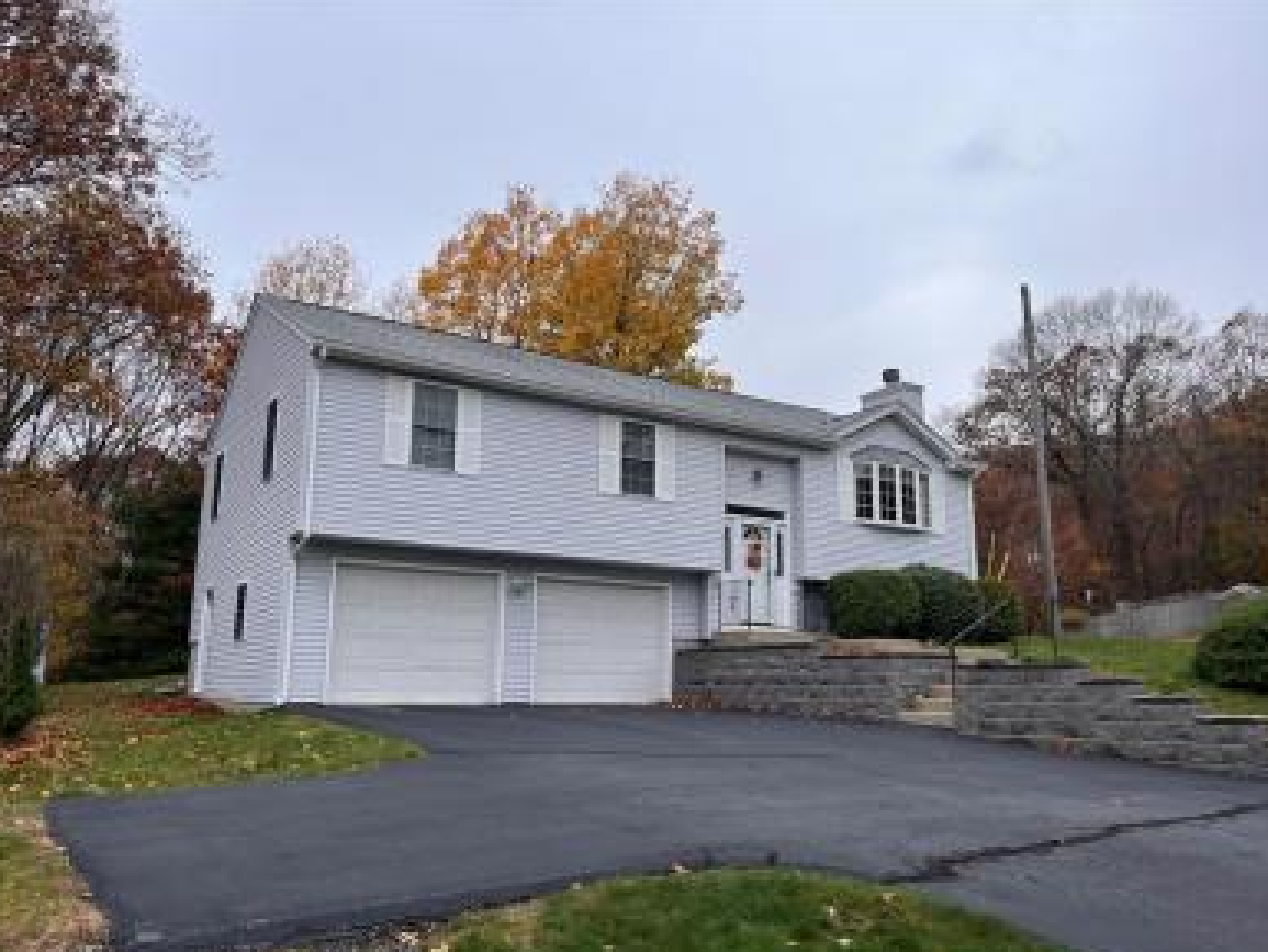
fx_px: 989
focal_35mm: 27
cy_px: 491
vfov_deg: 51.4
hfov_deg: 65.3
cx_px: 642
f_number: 1.6
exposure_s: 1/1186
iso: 50
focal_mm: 5.1
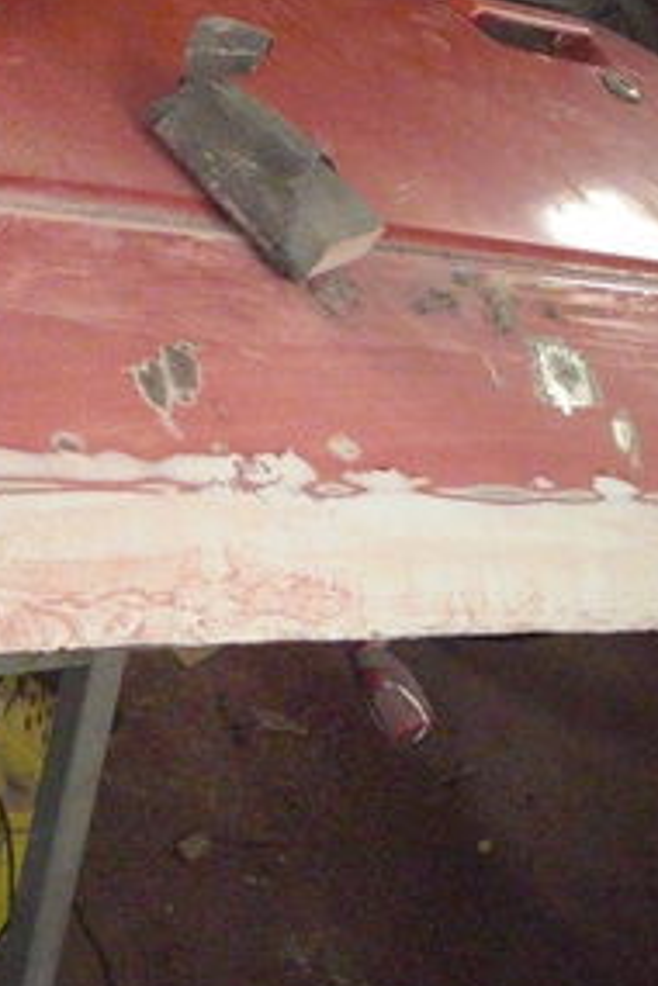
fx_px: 2303
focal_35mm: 84
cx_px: 62
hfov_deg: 16.1
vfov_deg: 24.2
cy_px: 426
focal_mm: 6.3
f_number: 2.8
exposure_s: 1/80
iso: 800
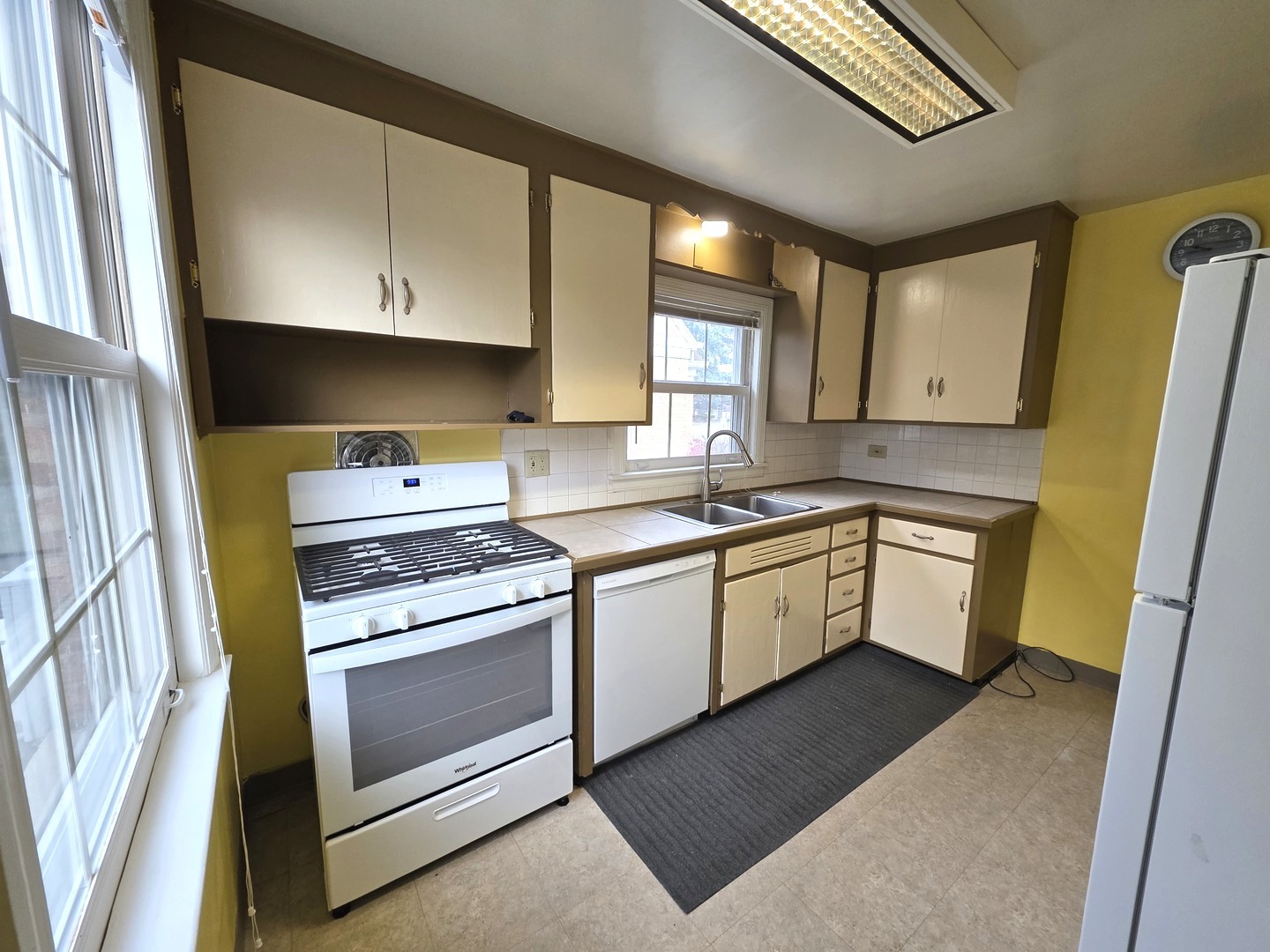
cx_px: 635
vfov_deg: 89.9
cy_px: 476
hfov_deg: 106.2
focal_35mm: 13
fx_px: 477
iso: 160
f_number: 1.9
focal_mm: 2.2
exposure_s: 1/120
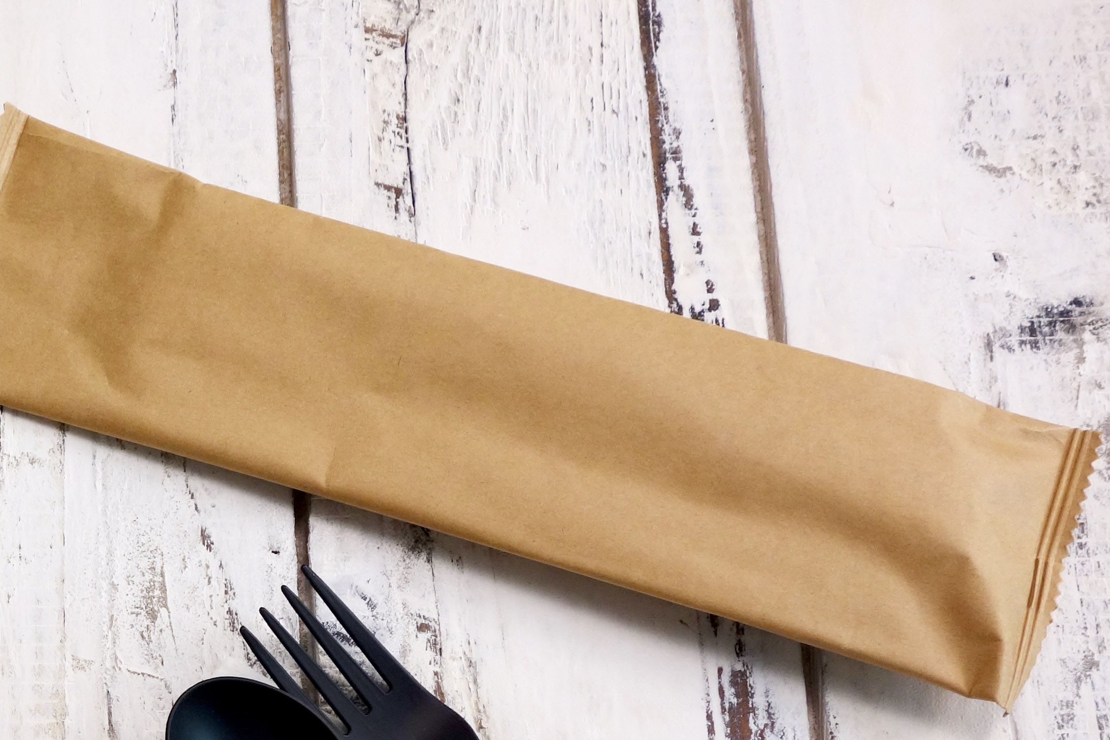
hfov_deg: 26.9
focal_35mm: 68
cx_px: -146
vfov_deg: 19.2
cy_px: 806
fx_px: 2097
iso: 125
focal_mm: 10.4
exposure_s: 1/100
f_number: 5
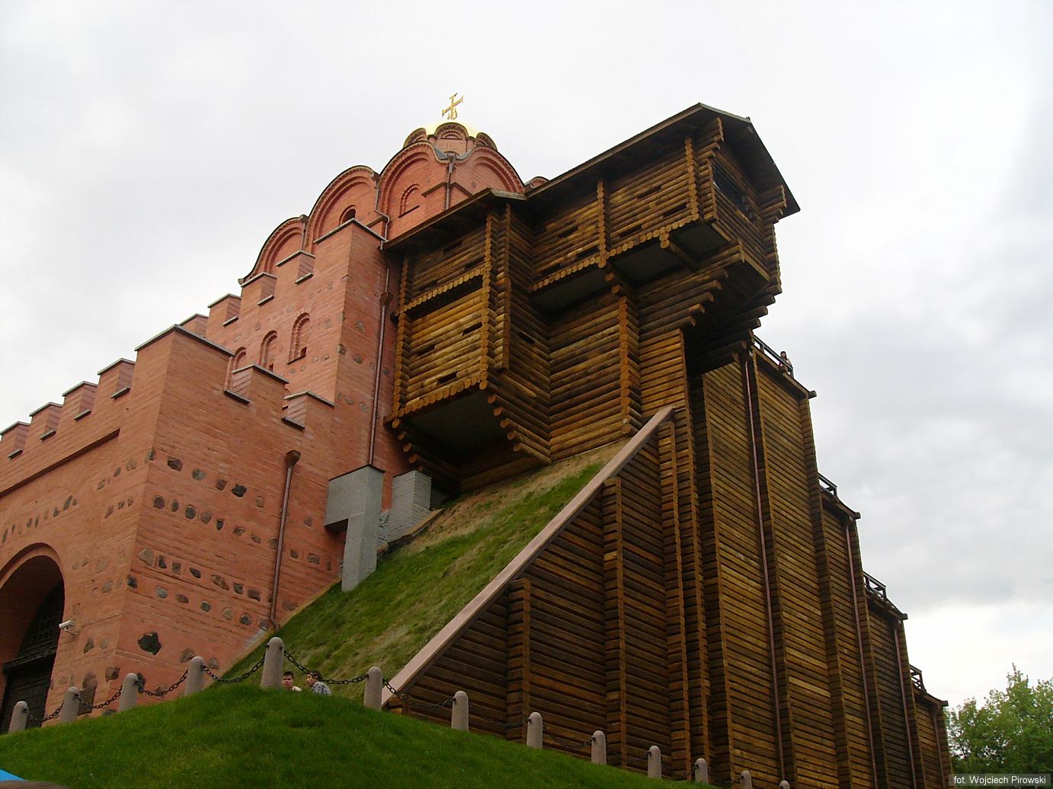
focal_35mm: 36
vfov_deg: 39.6
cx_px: 526
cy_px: 394
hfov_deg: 51.4
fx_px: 1095
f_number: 5.2
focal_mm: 6
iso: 100
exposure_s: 1/160
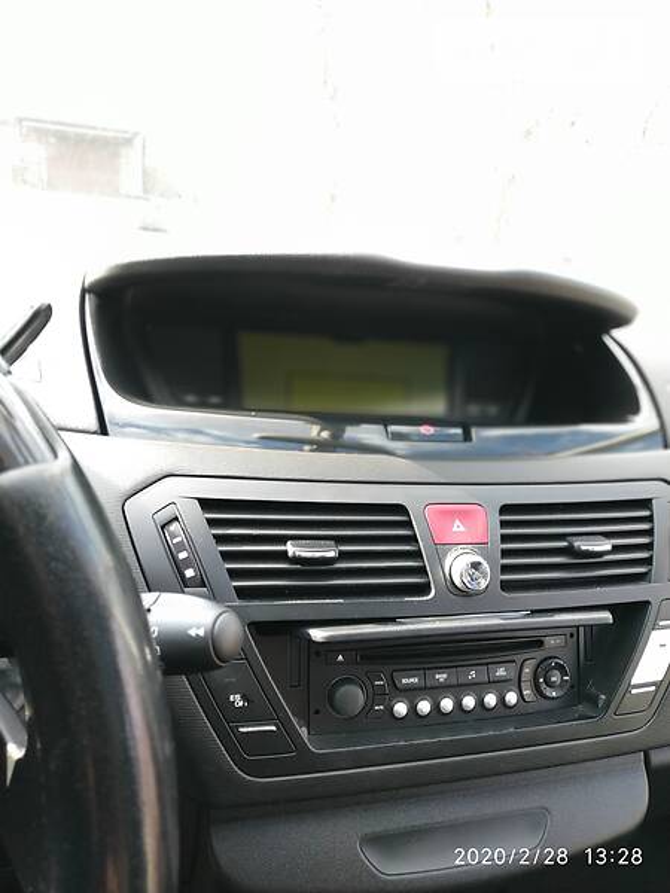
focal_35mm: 24
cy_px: 446
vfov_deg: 71.6
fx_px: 619
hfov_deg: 56.8
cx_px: 335
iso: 160
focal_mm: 3.9
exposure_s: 1/100
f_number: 1.9
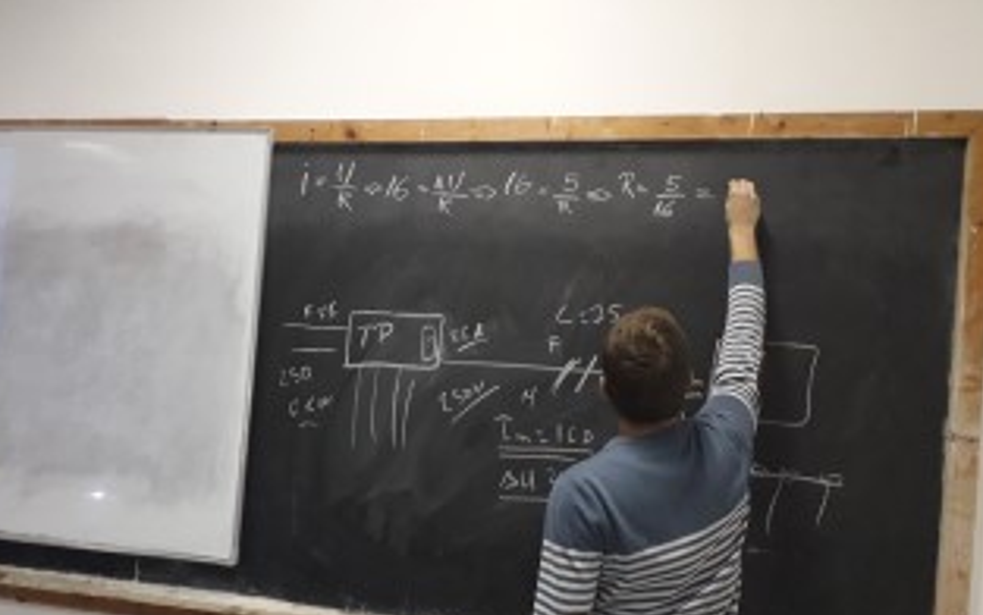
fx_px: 1045
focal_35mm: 39
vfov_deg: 32.7
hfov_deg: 49.6
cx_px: 334
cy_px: 380
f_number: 1.9
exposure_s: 1/25
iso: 250
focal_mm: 3.6
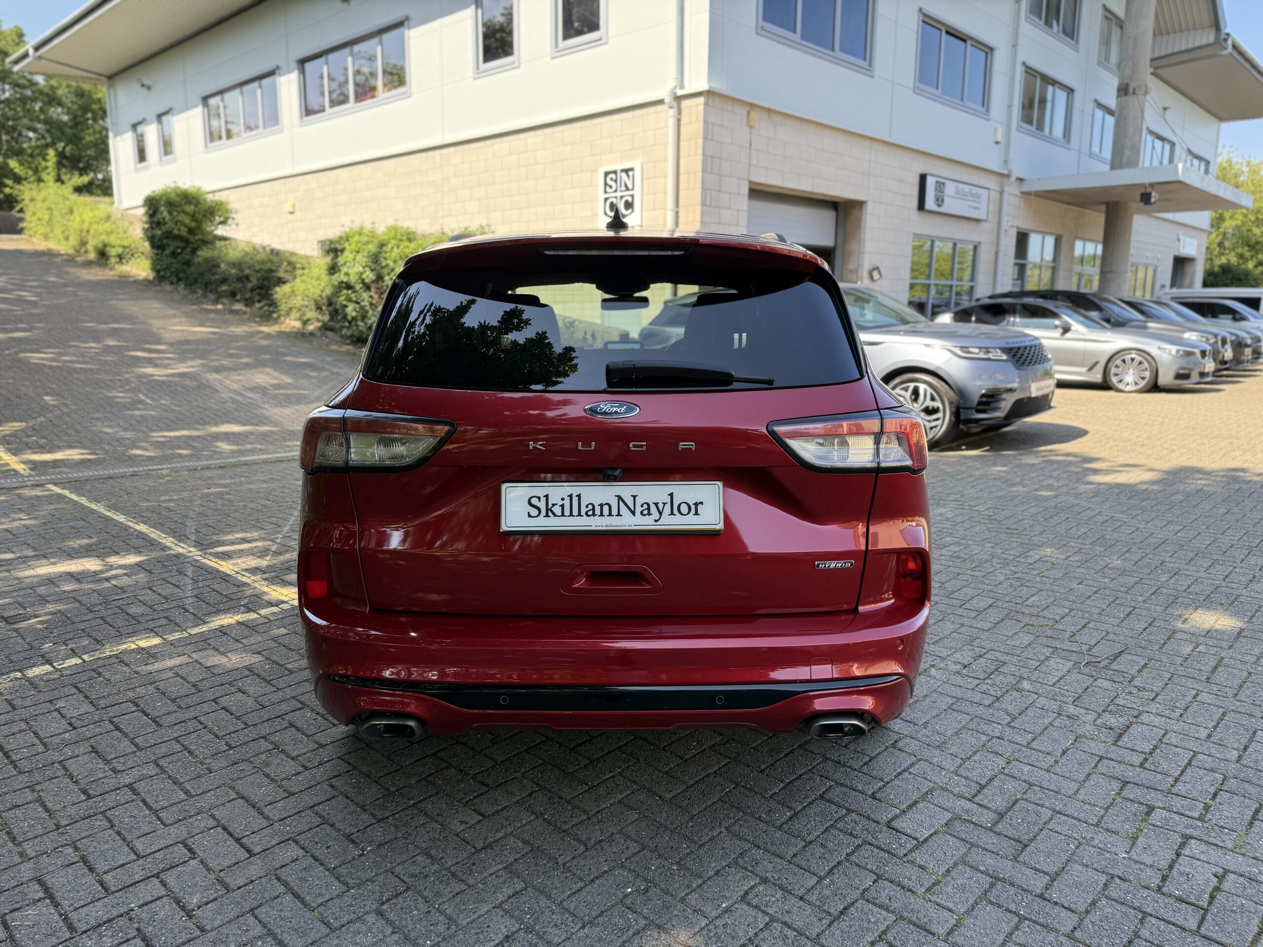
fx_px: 876
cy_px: 474
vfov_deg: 56.8
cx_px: 632
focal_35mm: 24
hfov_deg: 71.6
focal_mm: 6.76
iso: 80
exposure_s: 1/627
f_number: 1.78
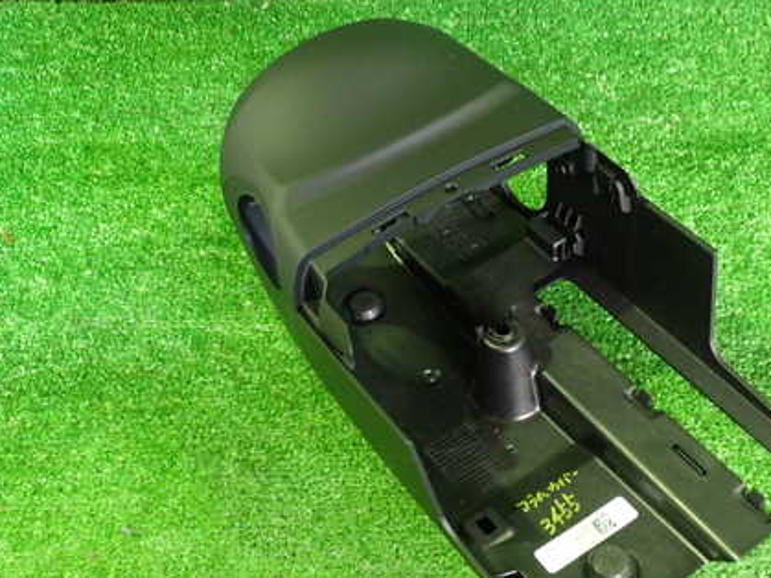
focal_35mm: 43
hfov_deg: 43.5
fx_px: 957
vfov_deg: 33.5
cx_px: 482
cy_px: 337
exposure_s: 1/25
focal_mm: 5.4
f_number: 2.3
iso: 800
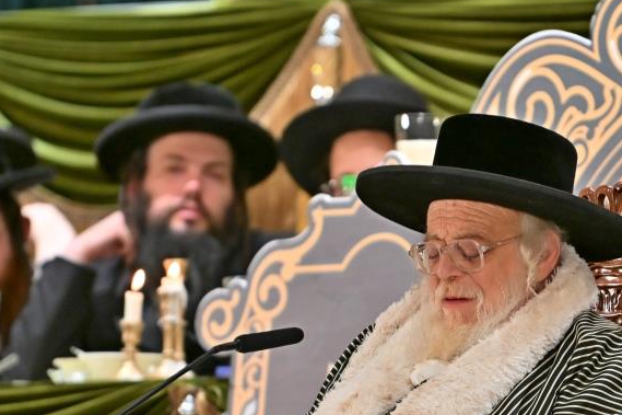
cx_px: 466
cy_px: 309
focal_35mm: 540
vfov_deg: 2.5
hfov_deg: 3.8
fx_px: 9327
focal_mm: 200
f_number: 2.8
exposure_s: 1/160
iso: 400
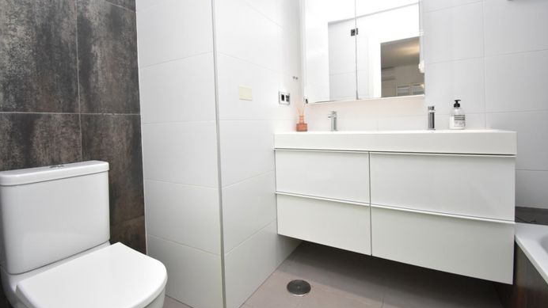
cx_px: 278
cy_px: 129
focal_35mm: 16
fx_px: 232
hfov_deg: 99.4
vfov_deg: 66.6
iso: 1400
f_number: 4.5
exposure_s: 1/125
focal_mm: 10
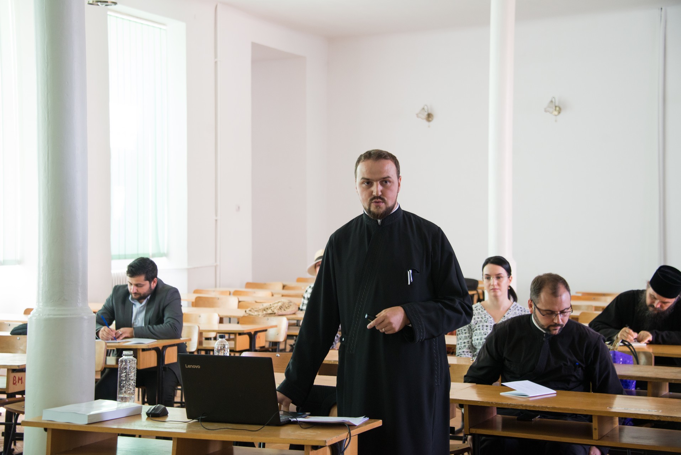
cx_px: 340
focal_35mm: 68
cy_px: 228
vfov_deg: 20.0
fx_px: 1287
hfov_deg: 29.6
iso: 1250
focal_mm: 68
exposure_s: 1/60
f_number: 4.8
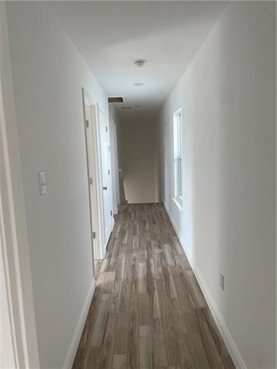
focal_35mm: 26
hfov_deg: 53.1
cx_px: 138
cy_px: 184
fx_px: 277
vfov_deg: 67.3
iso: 40
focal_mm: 4.2
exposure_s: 1/219
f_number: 1.6
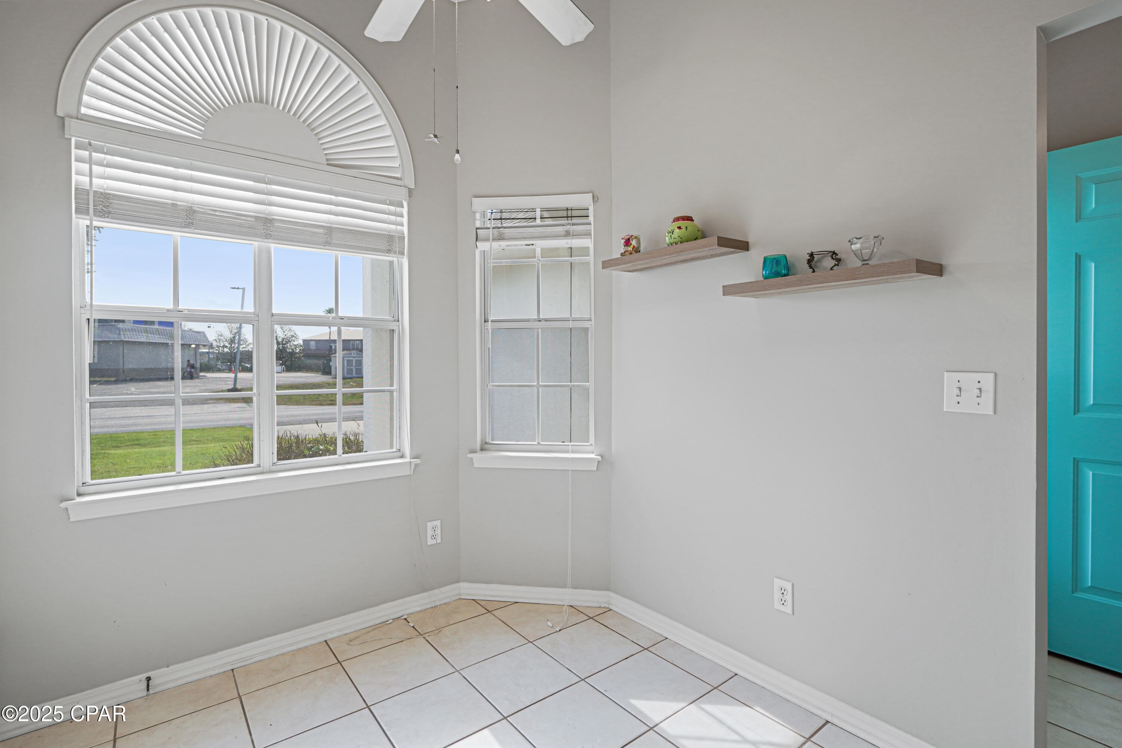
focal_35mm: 17
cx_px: 561
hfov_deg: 92.4
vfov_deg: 69.7
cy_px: 374
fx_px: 538
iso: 100
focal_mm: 11.5
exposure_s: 1/60
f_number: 4
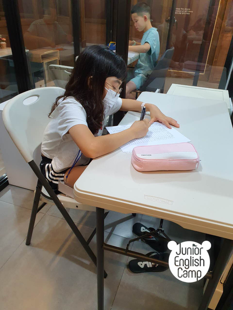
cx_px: 116
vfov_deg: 67.3
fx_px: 233
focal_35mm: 26
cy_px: 155
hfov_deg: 53.1
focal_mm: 4.3
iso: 200
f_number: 2.4
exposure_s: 1/40
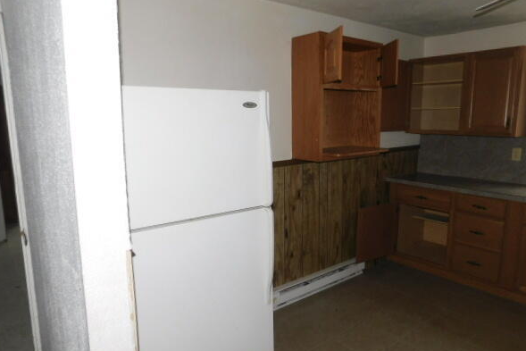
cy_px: 184
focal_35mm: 26
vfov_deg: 49.6
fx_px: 380
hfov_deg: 69.3
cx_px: 276
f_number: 3
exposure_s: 1/30
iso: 200
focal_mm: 4
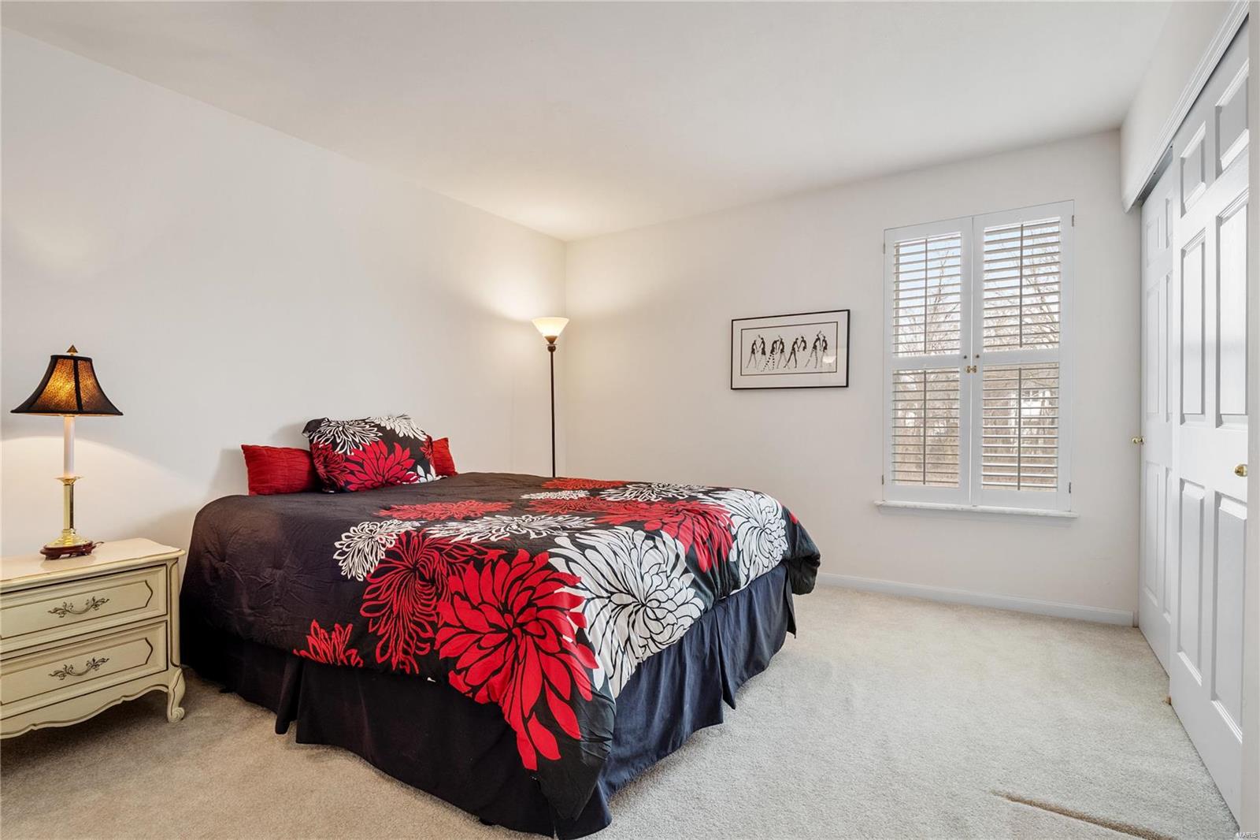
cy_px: 420
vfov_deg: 73.7
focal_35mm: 16
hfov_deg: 96.7
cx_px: 630
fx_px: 560
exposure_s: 1/15
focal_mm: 8
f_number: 6.3
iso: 400
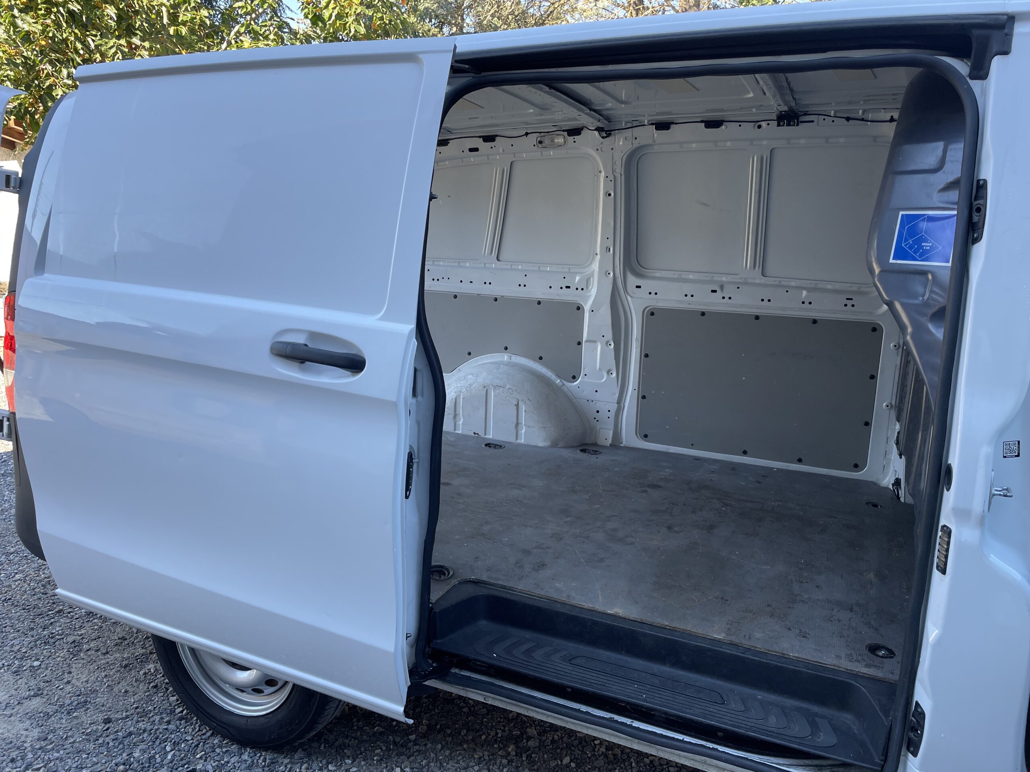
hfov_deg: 67.3
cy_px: 386
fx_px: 774
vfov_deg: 53.1
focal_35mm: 26
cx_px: 515
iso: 32
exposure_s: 1/211
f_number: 1.6
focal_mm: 4.2
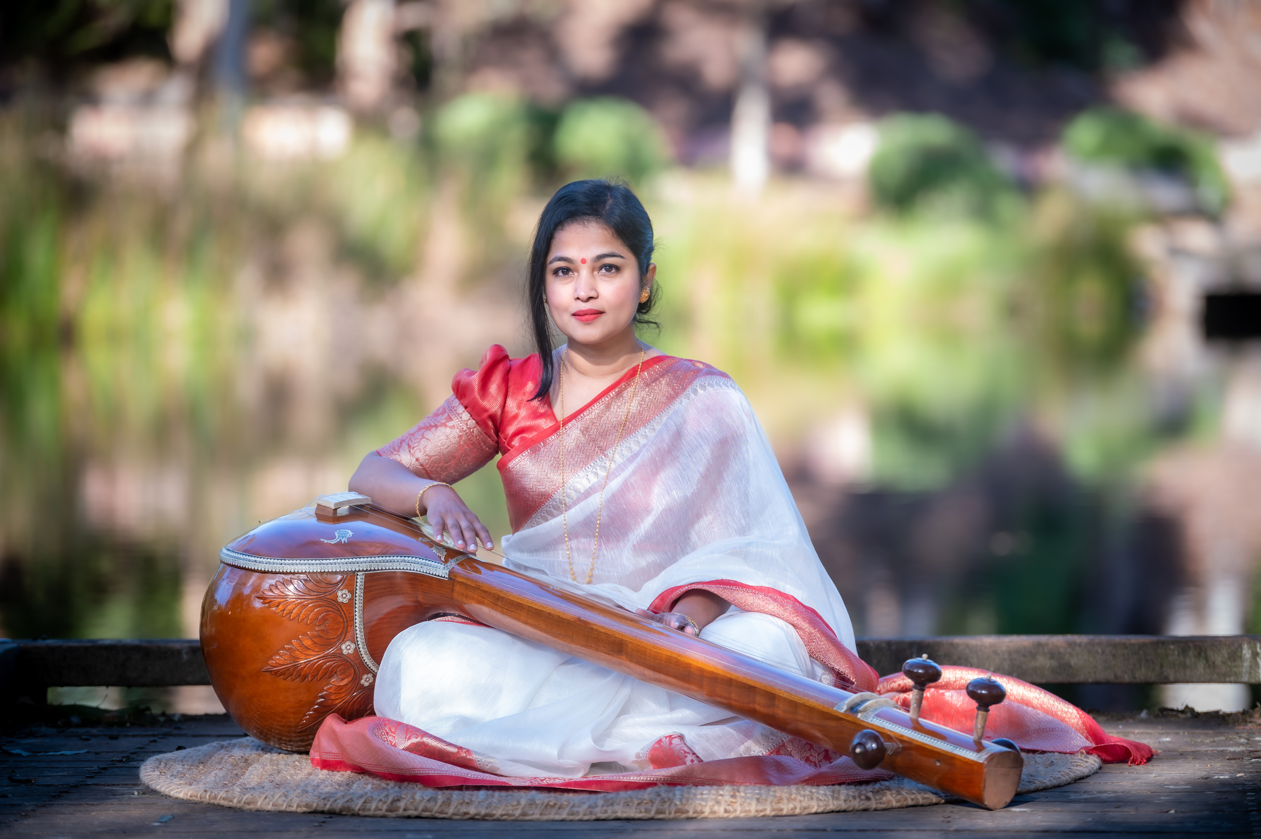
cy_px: 420
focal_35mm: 170
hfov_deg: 12.1
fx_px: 5951
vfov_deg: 8.1
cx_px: 630
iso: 200
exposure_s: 1/200
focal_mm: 170
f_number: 3.2
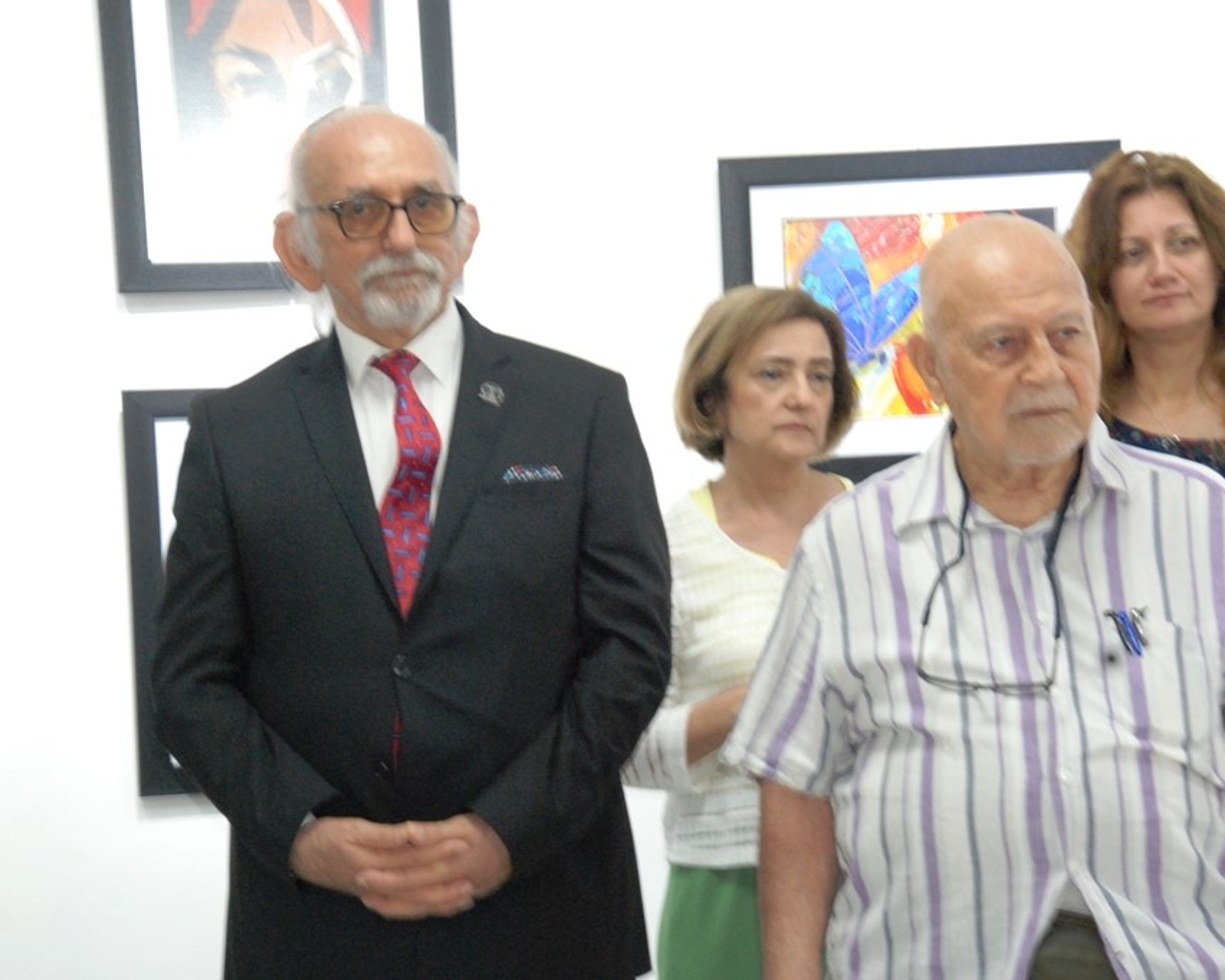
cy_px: 489
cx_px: 689
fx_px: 3808
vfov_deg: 14.7
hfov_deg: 18.3
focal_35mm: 105
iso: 1600
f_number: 5.6
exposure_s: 1/30
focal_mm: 62
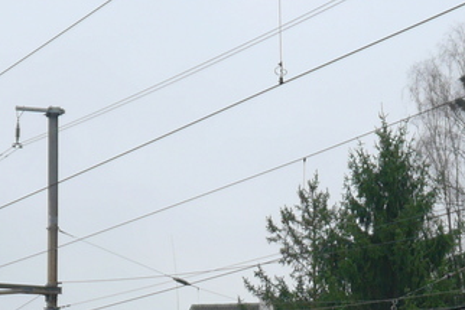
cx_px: 243
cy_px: 535
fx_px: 2403
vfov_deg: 7.2
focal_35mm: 186
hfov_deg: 11.1
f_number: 4.5
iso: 160
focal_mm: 24
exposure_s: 1/60
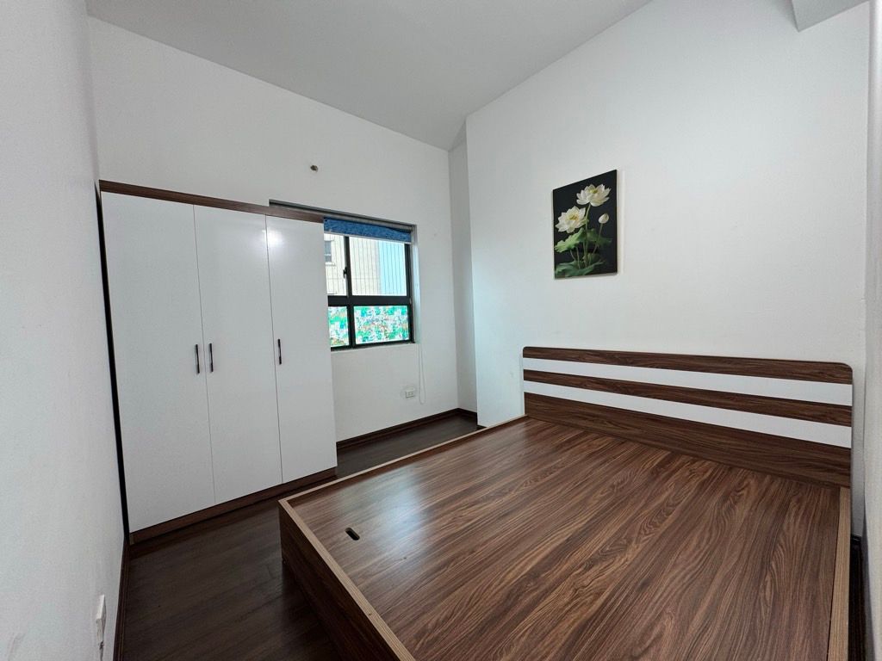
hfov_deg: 102.1
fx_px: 357
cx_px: 441
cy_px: 330
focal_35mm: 14
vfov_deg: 85.7
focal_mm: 2.22
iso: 64
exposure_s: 1/100
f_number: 2.2
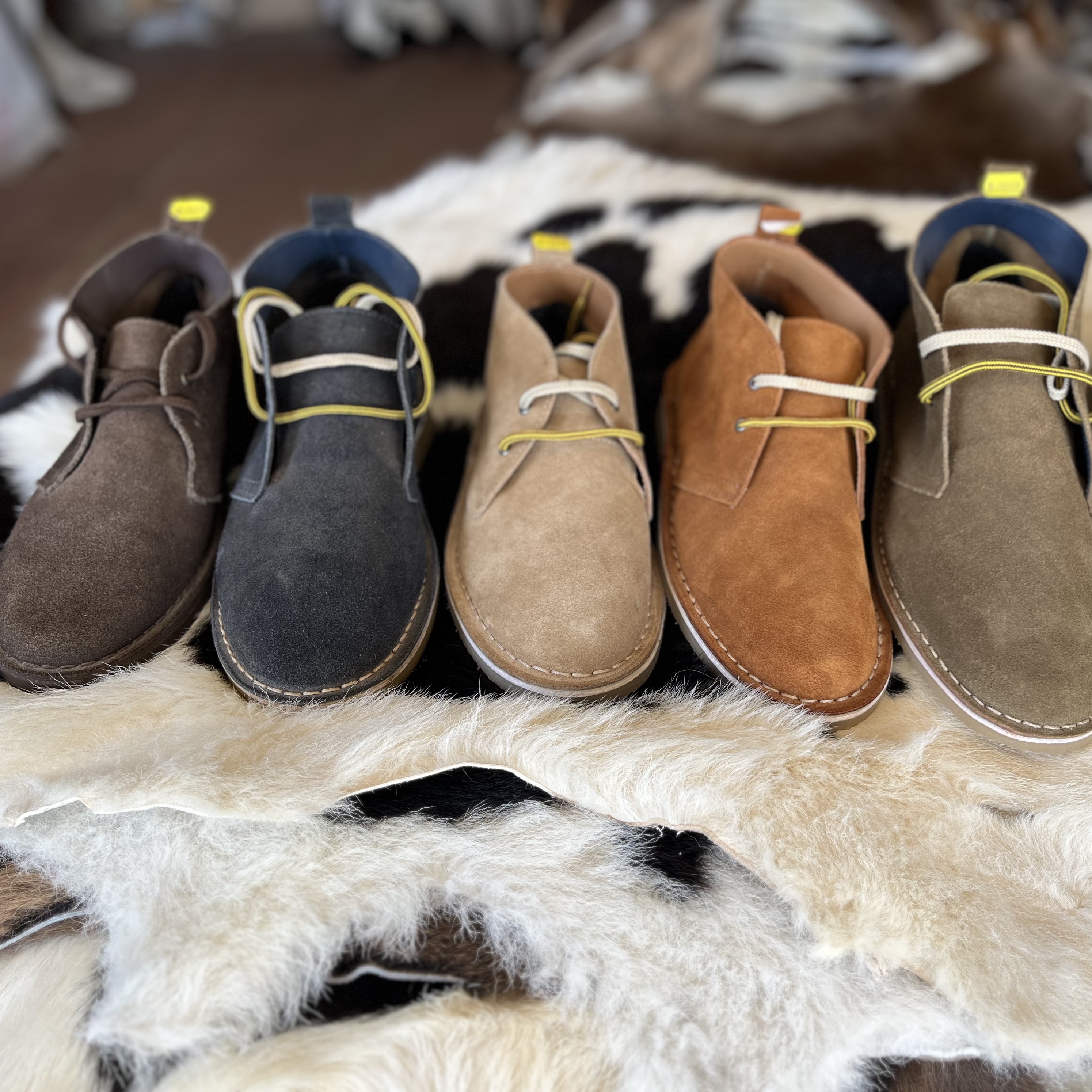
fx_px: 1106
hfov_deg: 51.8
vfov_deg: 52.5
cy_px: 541
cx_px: 704
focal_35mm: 31
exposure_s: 1/122
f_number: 1.6
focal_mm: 5.1
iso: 40
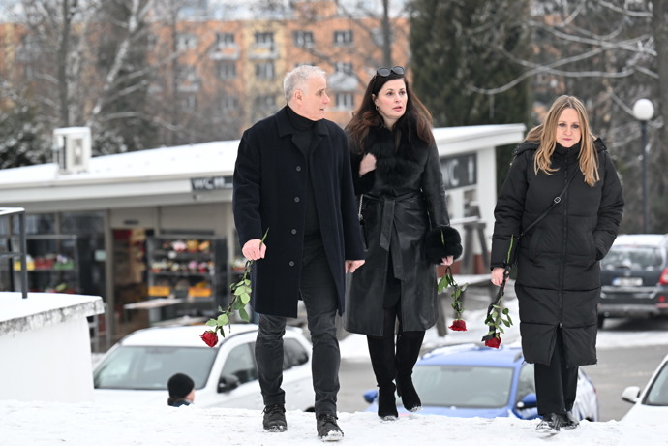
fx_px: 3061
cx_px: 334
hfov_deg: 12.5
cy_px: 223
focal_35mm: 165
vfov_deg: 8.3
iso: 1600
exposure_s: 1/320
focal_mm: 165
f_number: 5
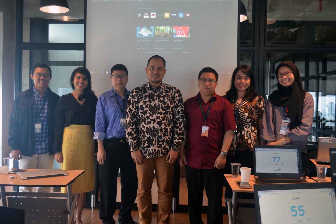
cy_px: 112
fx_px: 336
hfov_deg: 53.1
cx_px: 168
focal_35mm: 36
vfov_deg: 36.9
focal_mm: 24
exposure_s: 1/40
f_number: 4
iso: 800
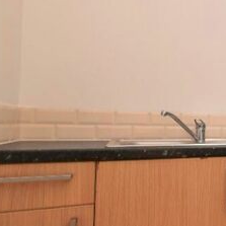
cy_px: 122
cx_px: 324
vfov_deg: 41.8
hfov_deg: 29.3
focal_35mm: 40
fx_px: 295
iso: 400
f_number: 9
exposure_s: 1/8
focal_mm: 10
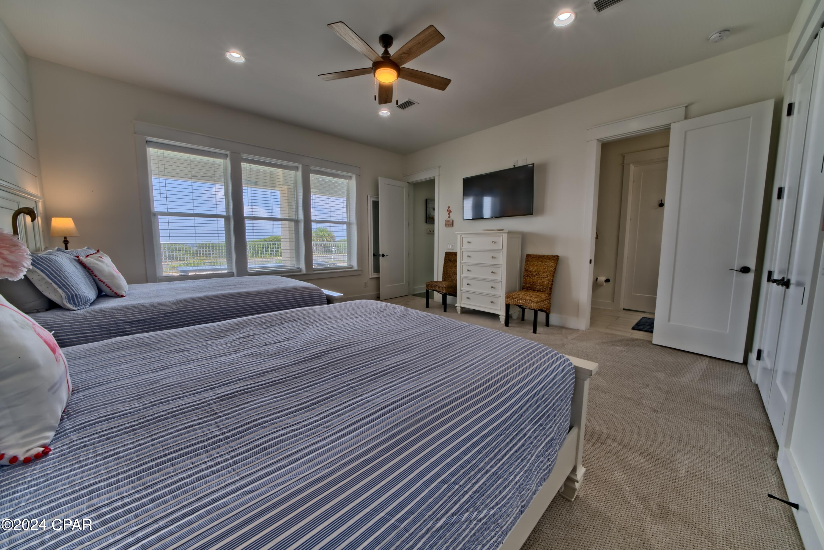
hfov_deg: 112.6
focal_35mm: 12
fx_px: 275
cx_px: 412
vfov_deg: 90.0
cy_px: 275
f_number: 19
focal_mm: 12
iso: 200
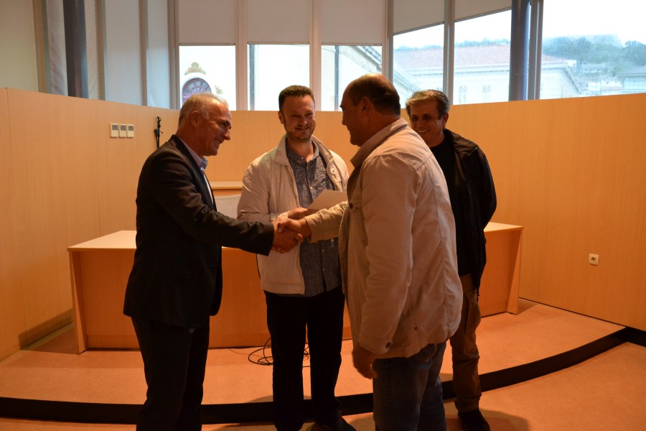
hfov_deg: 67.4
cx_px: 323
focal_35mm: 27
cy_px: 216
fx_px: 484
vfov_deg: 47.9
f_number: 3.5
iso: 2200
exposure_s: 1/60
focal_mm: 18
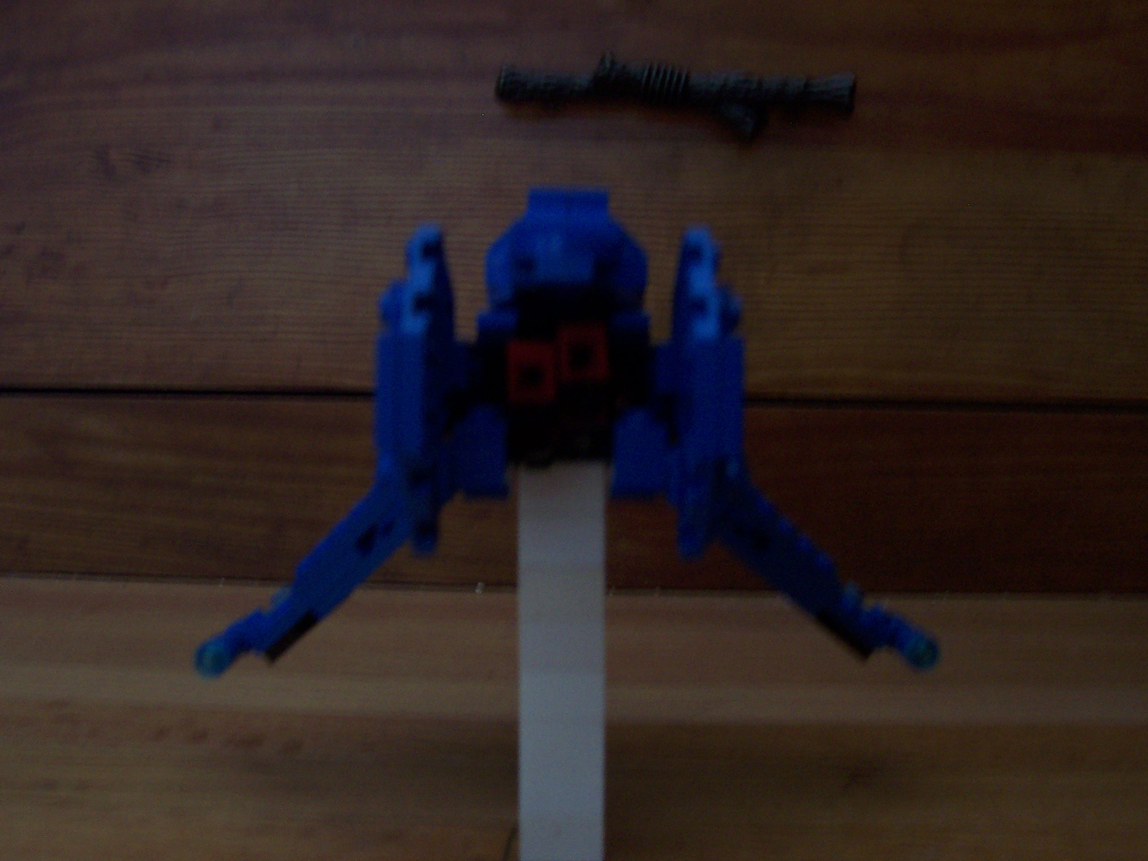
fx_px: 1227
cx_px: 574
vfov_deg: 38.7
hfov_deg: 50.1
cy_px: 430
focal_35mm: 37
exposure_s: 1/8
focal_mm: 5.6
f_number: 2.8
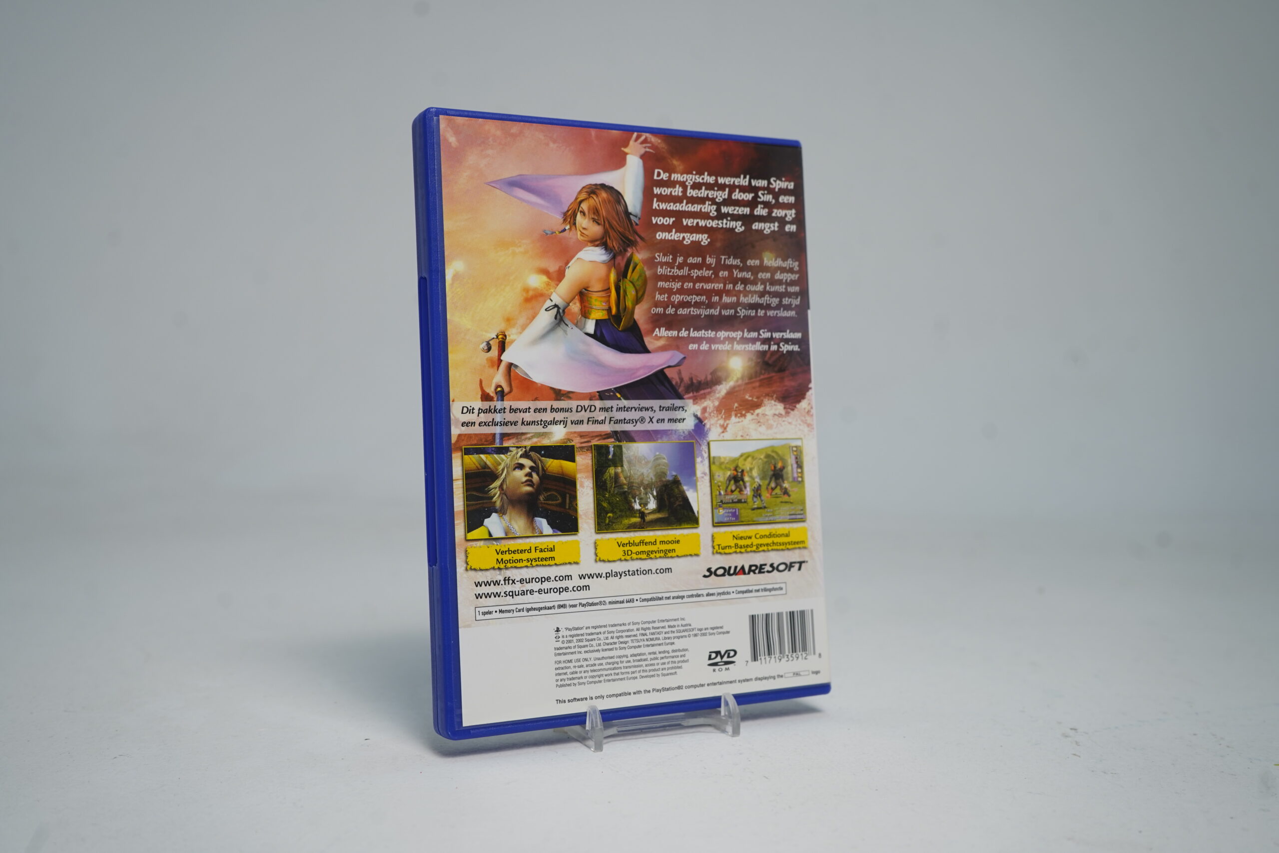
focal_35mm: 35
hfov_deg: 54.4
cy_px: 426
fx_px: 1243
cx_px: 640
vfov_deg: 37.9
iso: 250
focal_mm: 35
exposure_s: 1/40
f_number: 6.3
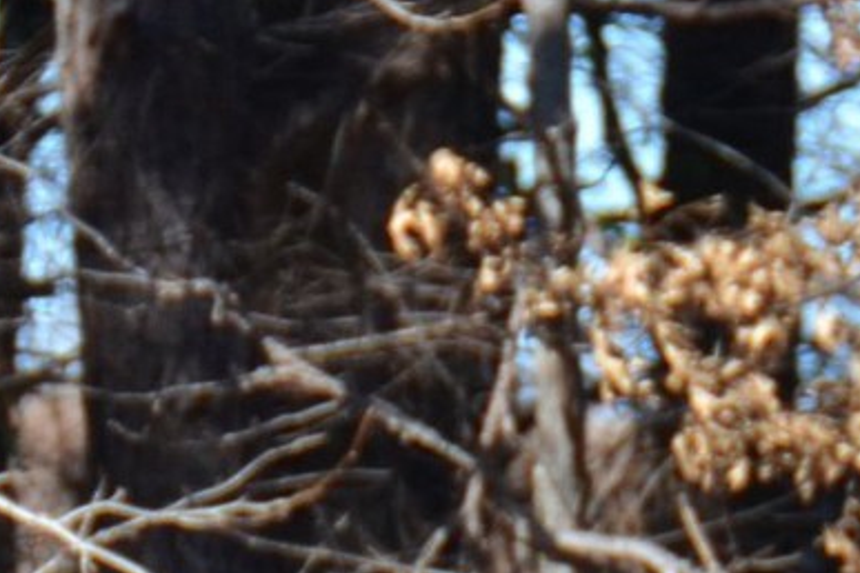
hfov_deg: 1.9
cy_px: 1830
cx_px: 402
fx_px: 25894
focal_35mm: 1084
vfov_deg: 1.3
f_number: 5.3
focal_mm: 112
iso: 400
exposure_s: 1/1250
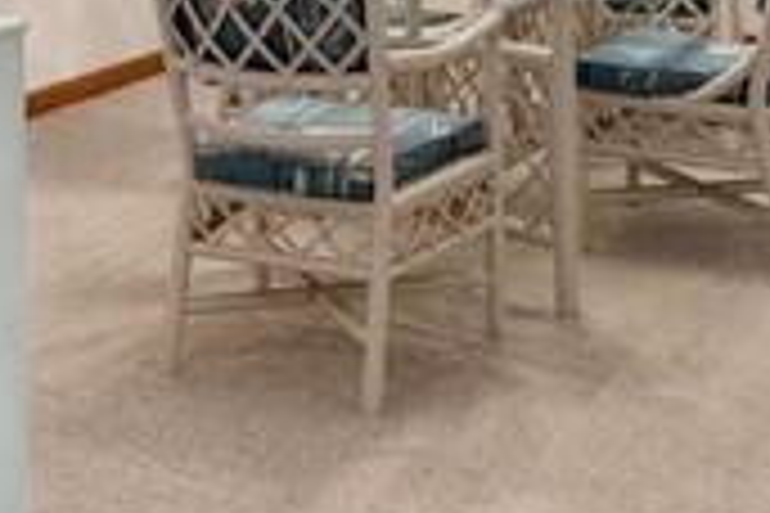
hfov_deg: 22.7
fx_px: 1903
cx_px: 194
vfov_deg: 14.3
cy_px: -279
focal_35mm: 89
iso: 100
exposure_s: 1/6
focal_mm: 19
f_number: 8
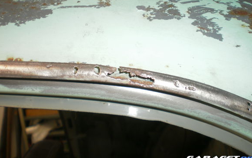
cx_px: 122
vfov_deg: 30.4
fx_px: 288
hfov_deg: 47.2
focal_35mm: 42
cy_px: 58
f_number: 3.1
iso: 125
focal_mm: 6.3
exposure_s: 1/30
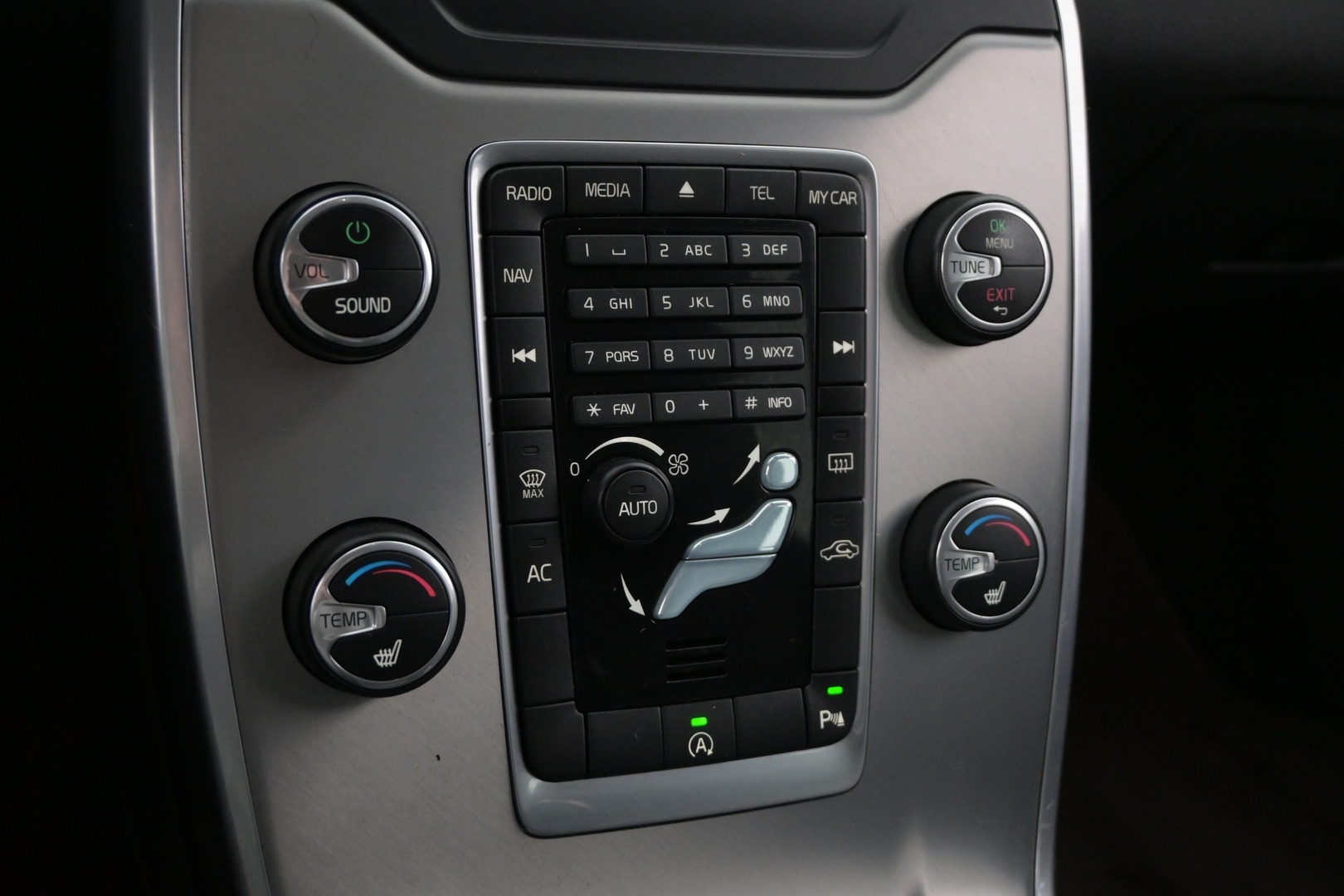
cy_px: 448
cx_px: 672
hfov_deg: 48.7
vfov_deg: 33.6
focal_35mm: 40
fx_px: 1484
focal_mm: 26.5
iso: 2500
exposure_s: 1/50
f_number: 4.5
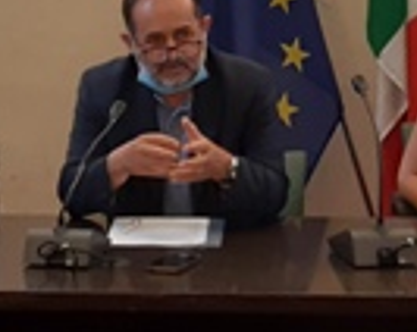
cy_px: -31
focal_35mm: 153
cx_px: 88
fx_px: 1885
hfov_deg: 12.6
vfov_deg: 10.0
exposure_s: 1/50
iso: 160
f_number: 1.7
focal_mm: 3.92
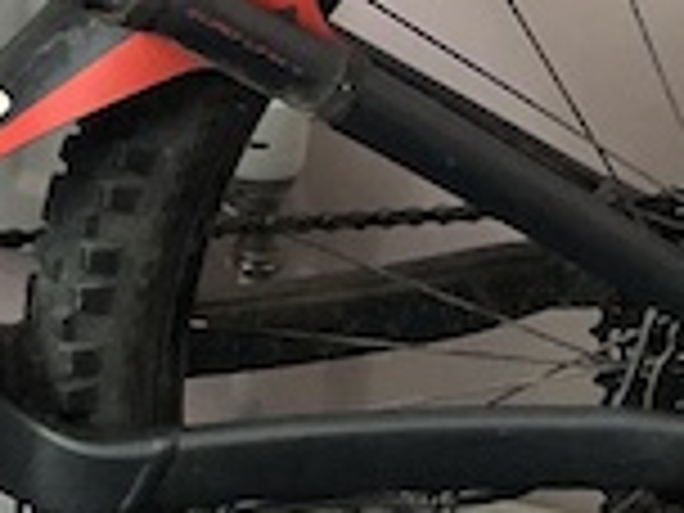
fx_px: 2905
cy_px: -243
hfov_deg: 12.2
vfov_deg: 9.8
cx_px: -603
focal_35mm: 147
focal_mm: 3.99
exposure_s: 1/15
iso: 100
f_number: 1.8
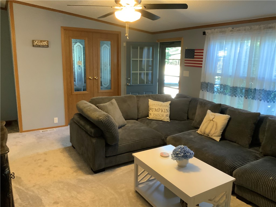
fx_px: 231
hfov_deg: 61.7
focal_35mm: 29
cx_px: 138
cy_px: 104
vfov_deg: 48.2
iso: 200
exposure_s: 1/40
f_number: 1.8
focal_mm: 3
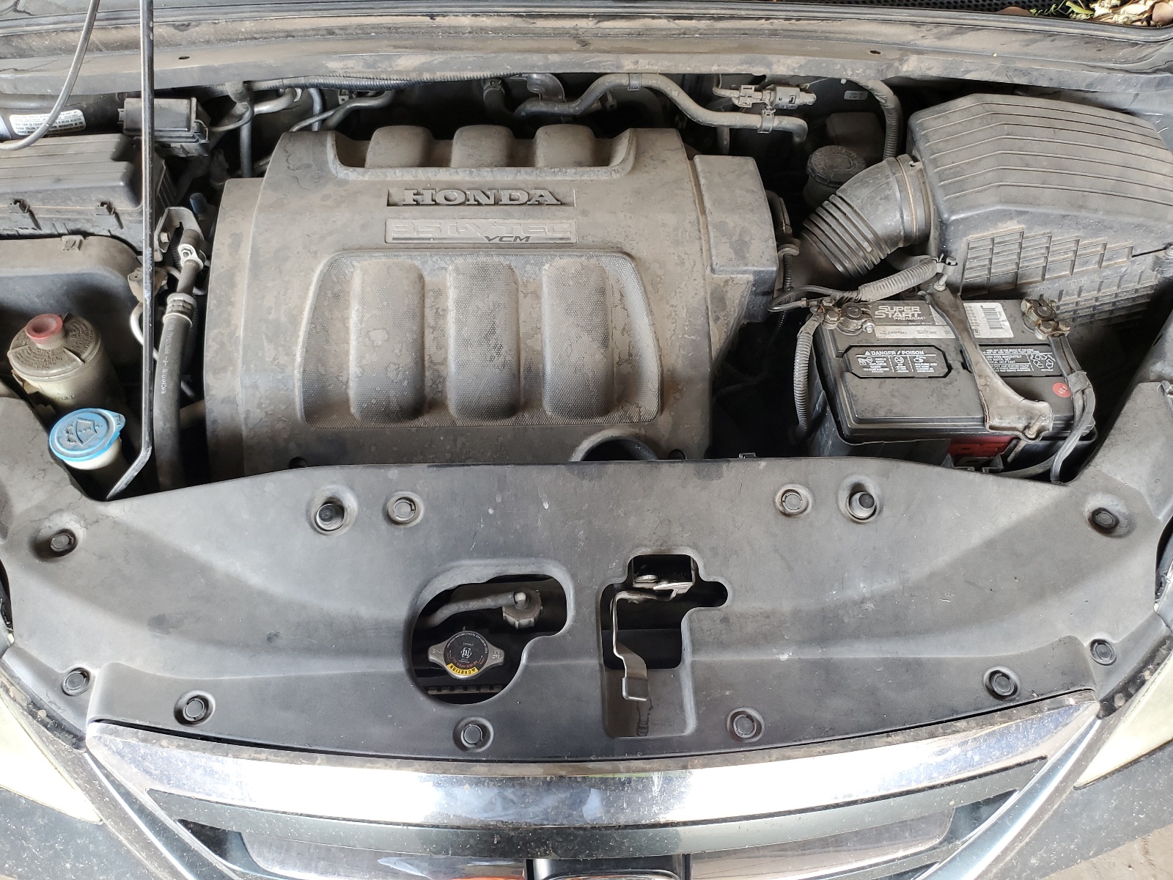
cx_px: 586
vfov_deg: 53.1
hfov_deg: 67.3
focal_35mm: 26
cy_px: 440
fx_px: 881
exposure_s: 1/60.2
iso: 78
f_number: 1.5
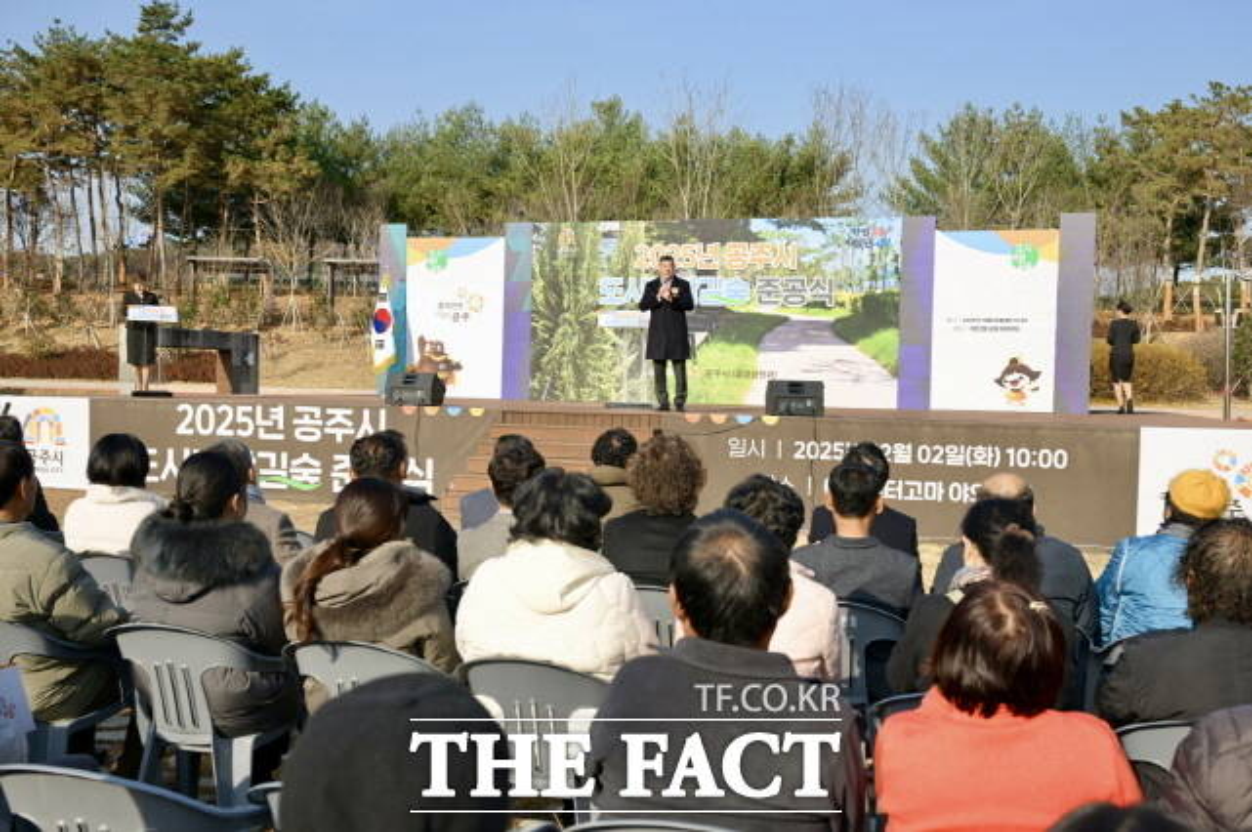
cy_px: 416
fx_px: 1094
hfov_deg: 59.5
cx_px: 626
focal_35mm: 32
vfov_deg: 41.6
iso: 200
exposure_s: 1/640
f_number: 6.3
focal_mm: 31.5
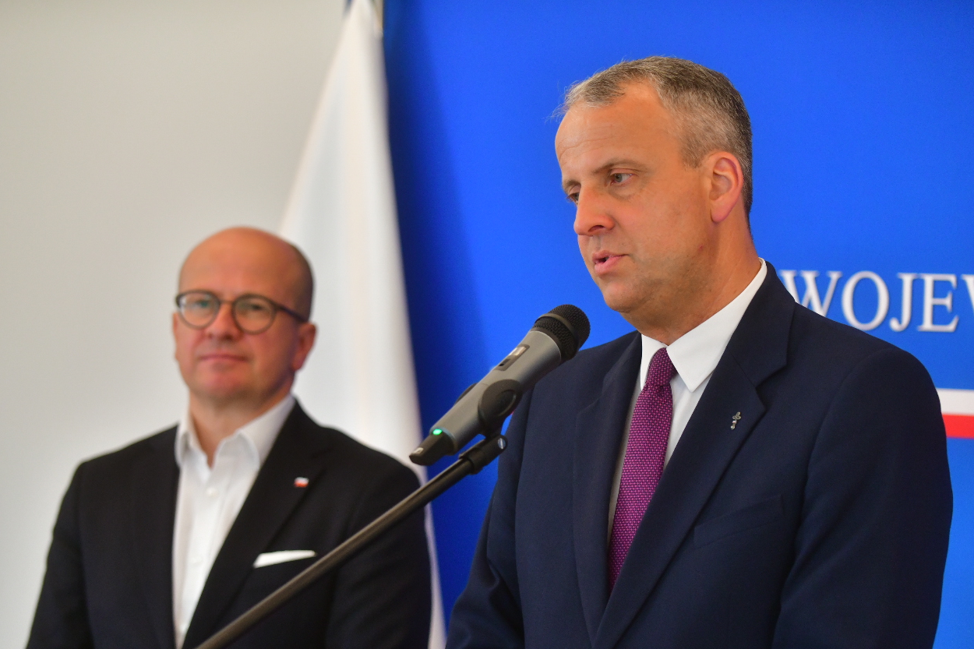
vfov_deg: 10.8
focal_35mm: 127
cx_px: 515
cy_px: 409
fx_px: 3435
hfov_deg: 16.1
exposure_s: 1/250
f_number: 2.8
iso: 1400
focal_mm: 98
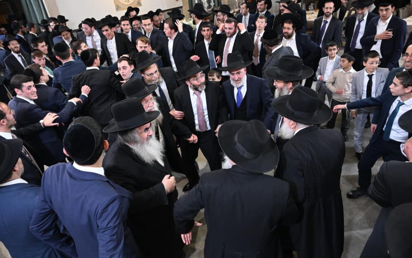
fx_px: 281
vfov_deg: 49.2
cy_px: 139
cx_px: 205
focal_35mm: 25
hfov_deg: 72.6
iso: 3200
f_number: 5.6
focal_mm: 24
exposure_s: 1/200
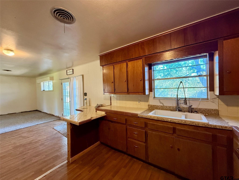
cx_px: 120
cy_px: 90
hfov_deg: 102.1
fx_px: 97
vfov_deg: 85.7
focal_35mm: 14
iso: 500
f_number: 2.2
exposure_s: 1/60
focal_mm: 2.22
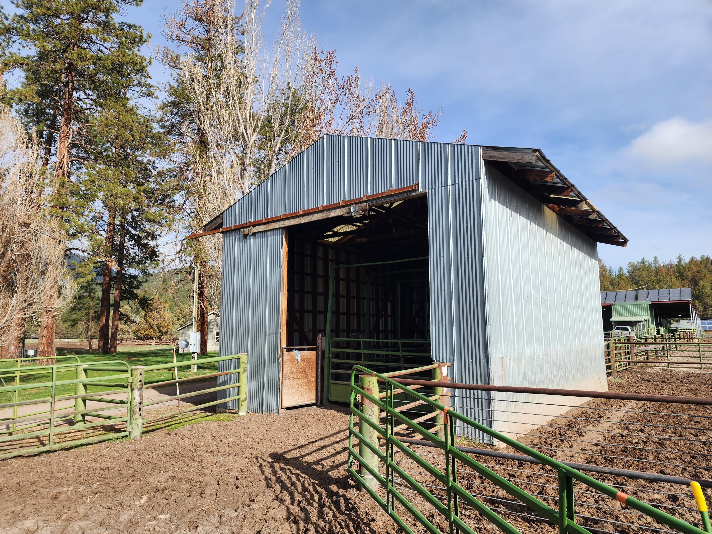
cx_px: 356
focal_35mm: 23
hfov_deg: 73.9
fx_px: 473
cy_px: 267
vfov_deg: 58.9
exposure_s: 1/738
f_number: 1.8
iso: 12
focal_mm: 6.4
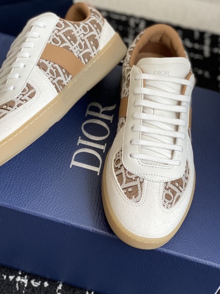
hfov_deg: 18.9
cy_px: 115
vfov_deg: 25.0
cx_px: 79
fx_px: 661
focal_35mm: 78
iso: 20
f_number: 2
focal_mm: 6
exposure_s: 1/210
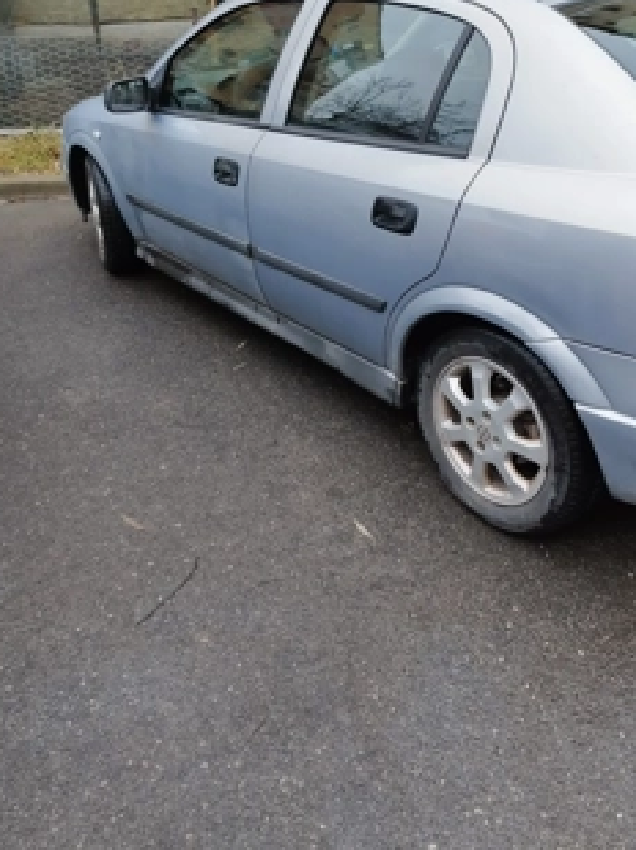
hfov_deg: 45.1
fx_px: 760
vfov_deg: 58.0
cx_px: 392
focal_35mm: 31
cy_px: 345
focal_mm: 5.89
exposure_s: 1/50
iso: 130
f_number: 1.89
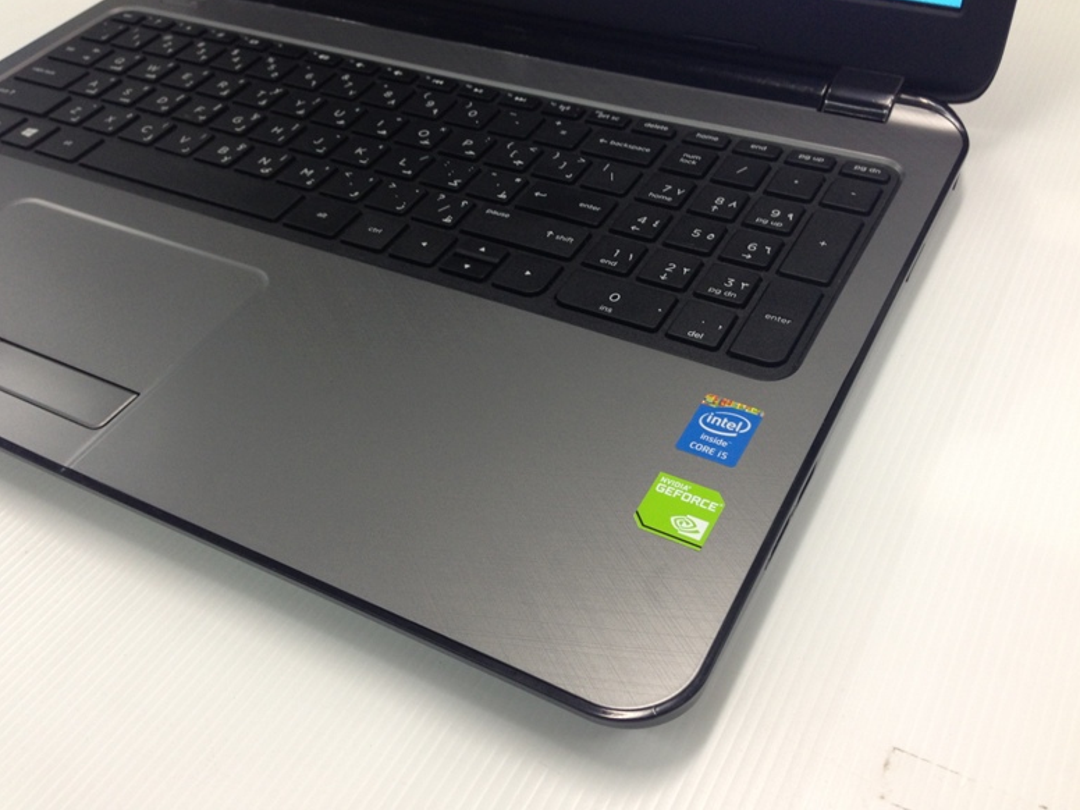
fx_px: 1061
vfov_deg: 41.8
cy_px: 404
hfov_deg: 54.0
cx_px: 548
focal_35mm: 34
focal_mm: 4.12
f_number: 2.4
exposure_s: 1/20
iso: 64
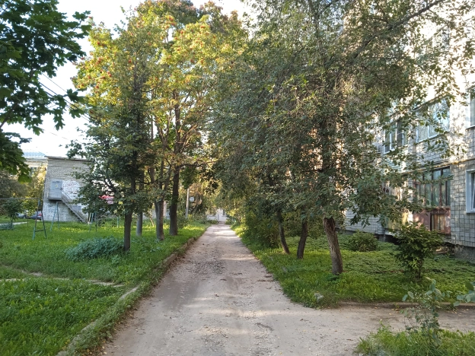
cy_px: 178
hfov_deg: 63.4
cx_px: 238
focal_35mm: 28
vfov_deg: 49.7
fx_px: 384
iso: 138
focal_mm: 3.43
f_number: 2.2
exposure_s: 1/100
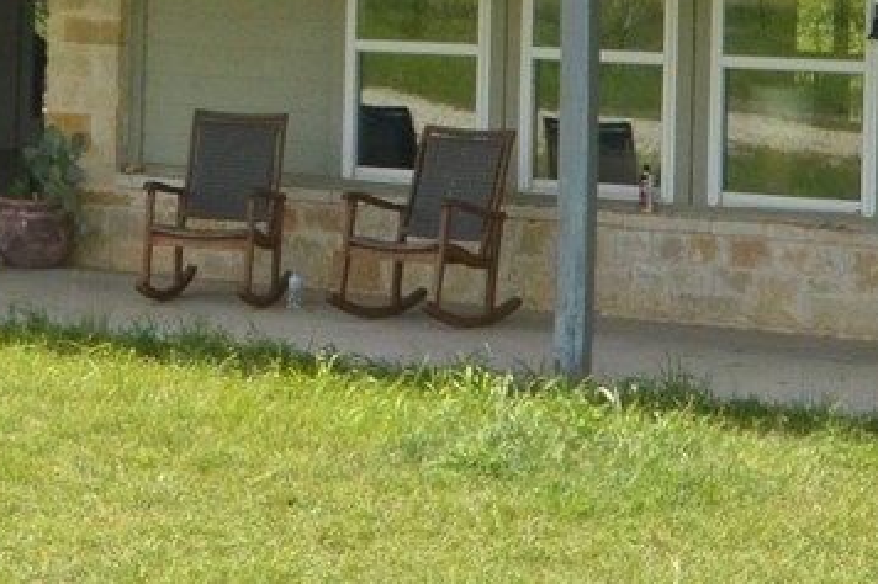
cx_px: 164
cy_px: -153
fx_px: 2681
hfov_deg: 18.4
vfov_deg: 12.1
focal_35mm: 110
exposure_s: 1/60
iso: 200
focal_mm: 12
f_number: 13
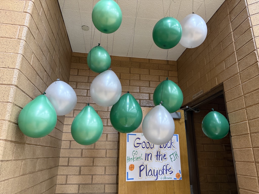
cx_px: 130
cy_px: 97
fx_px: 180
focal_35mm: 24
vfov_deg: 56.8
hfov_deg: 71.6
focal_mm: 6.76
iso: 250
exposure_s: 1/60
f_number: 1.78
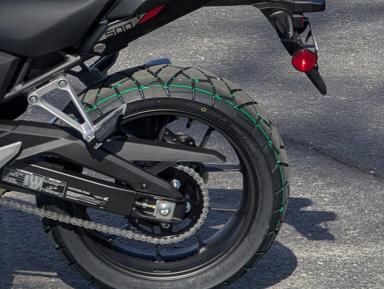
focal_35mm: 278
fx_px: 3088
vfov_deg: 5.4
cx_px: -63
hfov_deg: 7.1
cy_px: 53
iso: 31
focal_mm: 19
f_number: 3.5
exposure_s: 1/806
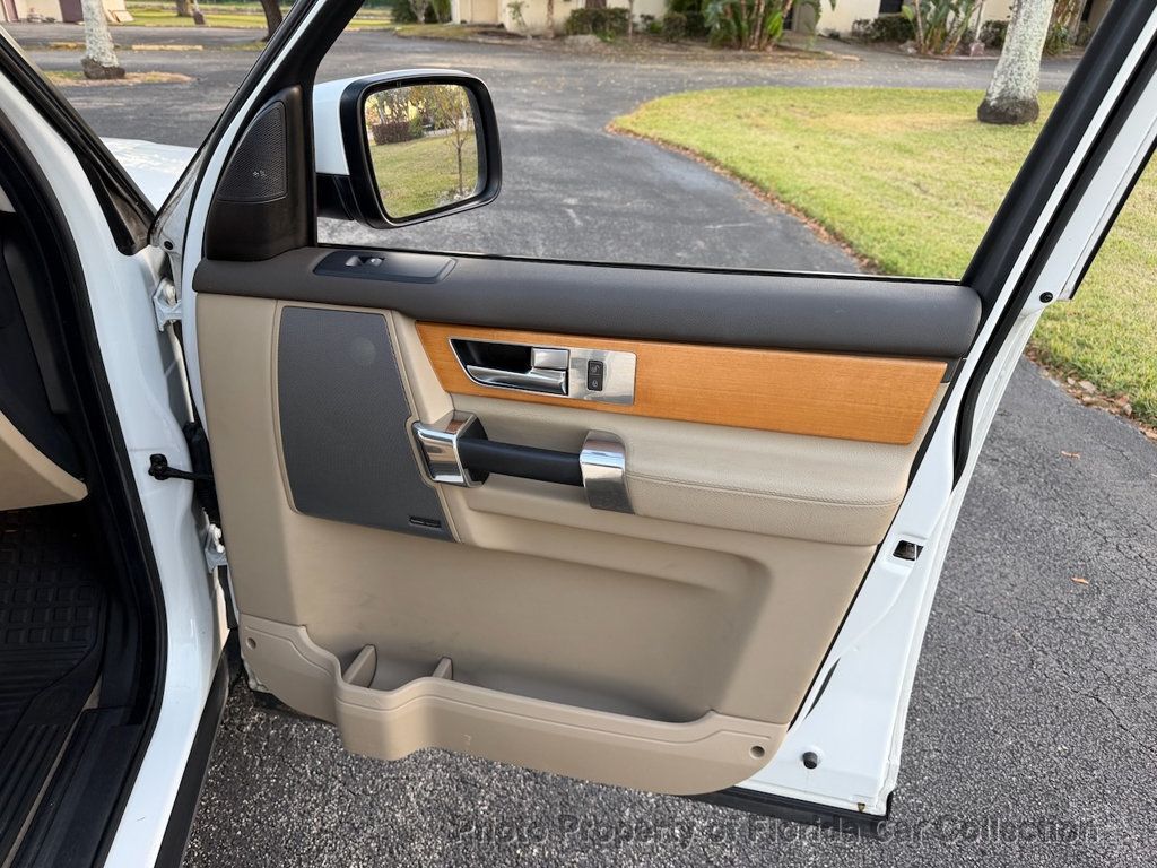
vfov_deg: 56.8
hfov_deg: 71.6
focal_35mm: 24
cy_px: 434
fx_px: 802
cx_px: 578
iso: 80
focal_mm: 6.76
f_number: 1.78
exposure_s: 1/121
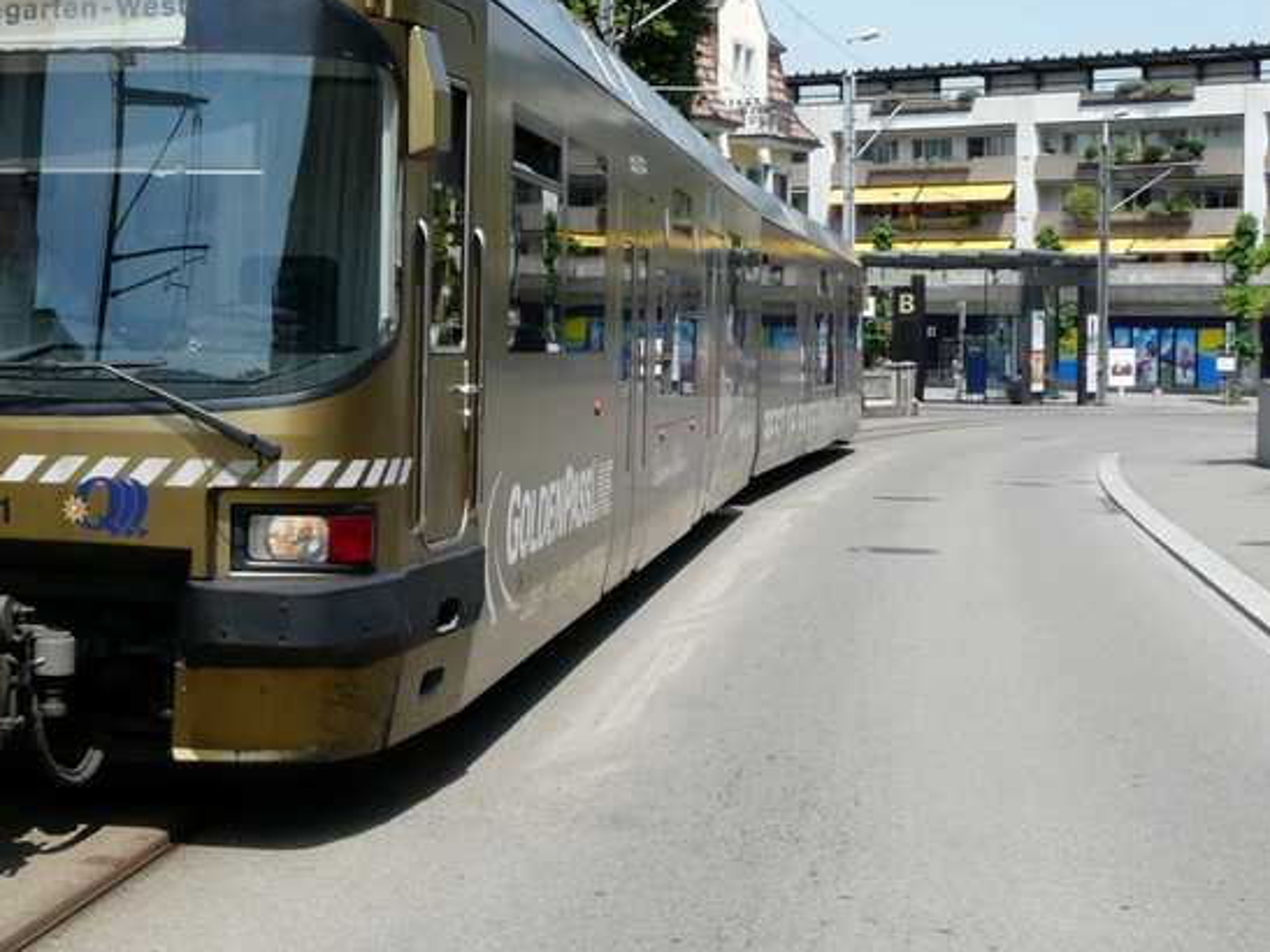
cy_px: 376
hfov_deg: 29.4
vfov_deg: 22.9
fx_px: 2348
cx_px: 195
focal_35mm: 64
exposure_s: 1/320
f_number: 5.6
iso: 100
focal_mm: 5.8
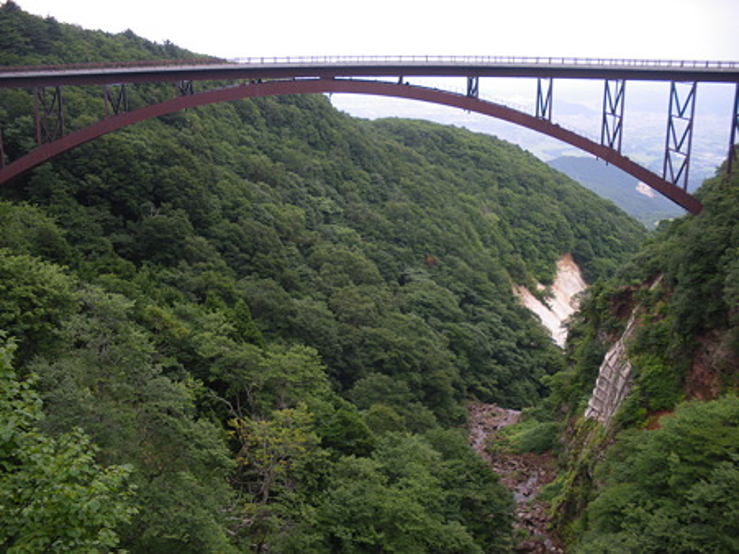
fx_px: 768
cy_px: 277
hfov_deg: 51.4
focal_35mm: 36
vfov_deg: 39.6
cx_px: 370
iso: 64
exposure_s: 1/80
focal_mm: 6.3
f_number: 3.5
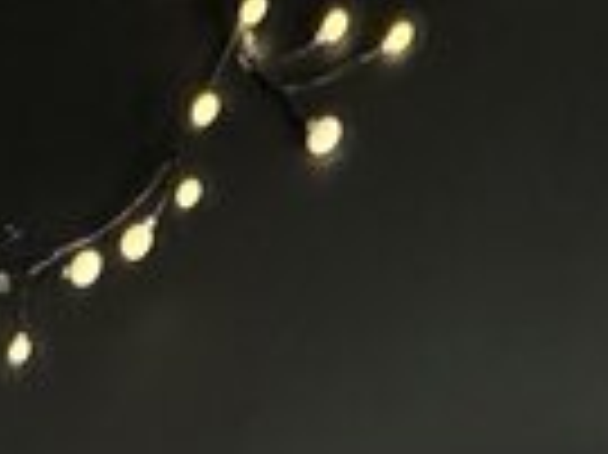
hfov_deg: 18.1
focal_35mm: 83
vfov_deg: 11.3
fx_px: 1457
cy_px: 1344
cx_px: -522
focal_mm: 2.22
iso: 1250
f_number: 2.2
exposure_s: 1/60
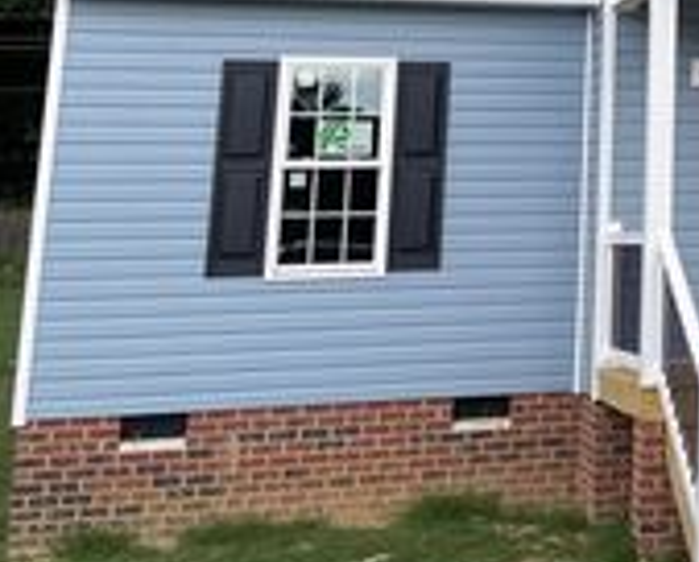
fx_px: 1493
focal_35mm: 72
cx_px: 860
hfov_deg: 23.8
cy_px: -155
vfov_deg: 19.7
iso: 32
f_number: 1.6
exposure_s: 1/478
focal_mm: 5.1
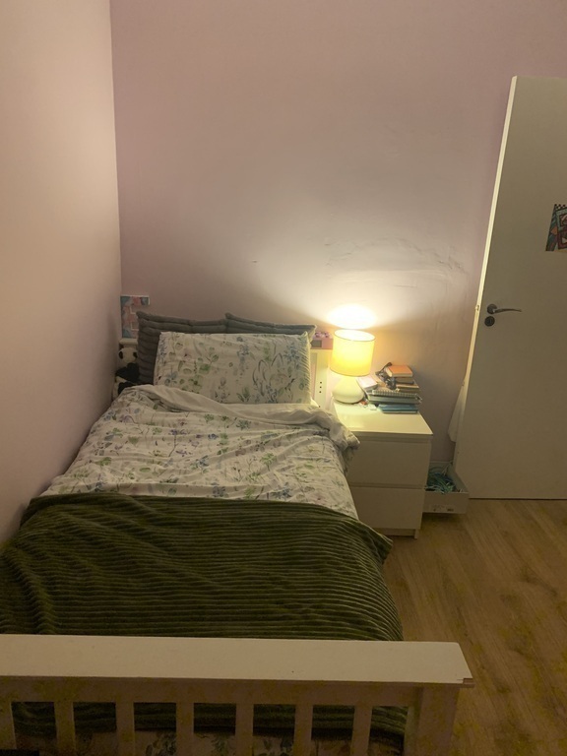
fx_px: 568
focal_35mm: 26
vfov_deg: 67.3
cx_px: 284
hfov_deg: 53.1
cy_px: 378
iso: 400
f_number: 1.8
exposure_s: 1/33
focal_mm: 4.25
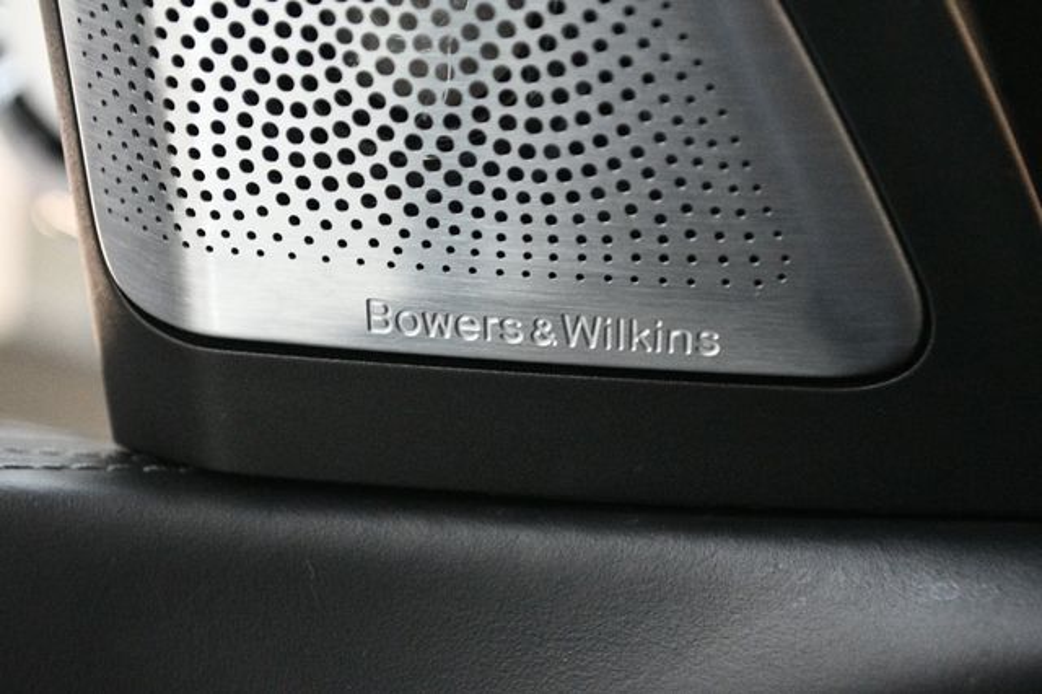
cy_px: 347
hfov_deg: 24.8
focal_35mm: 82
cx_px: 521
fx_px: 2372
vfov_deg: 16.6
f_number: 5.6
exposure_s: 1/60
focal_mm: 55
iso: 6400
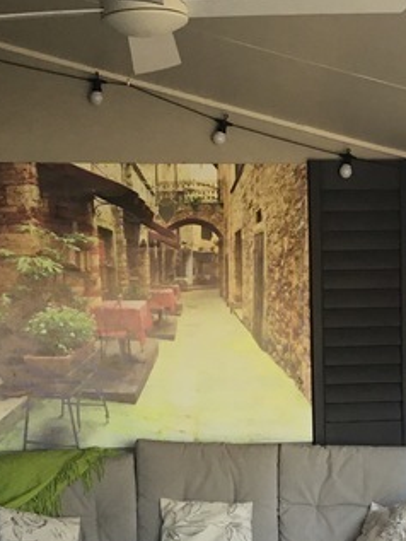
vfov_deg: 18.9
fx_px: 1563
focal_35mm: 100
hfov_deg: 14.8
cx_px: 288
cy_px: 594
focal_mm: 3.3
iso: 50
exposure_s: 1/100
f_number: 2.4
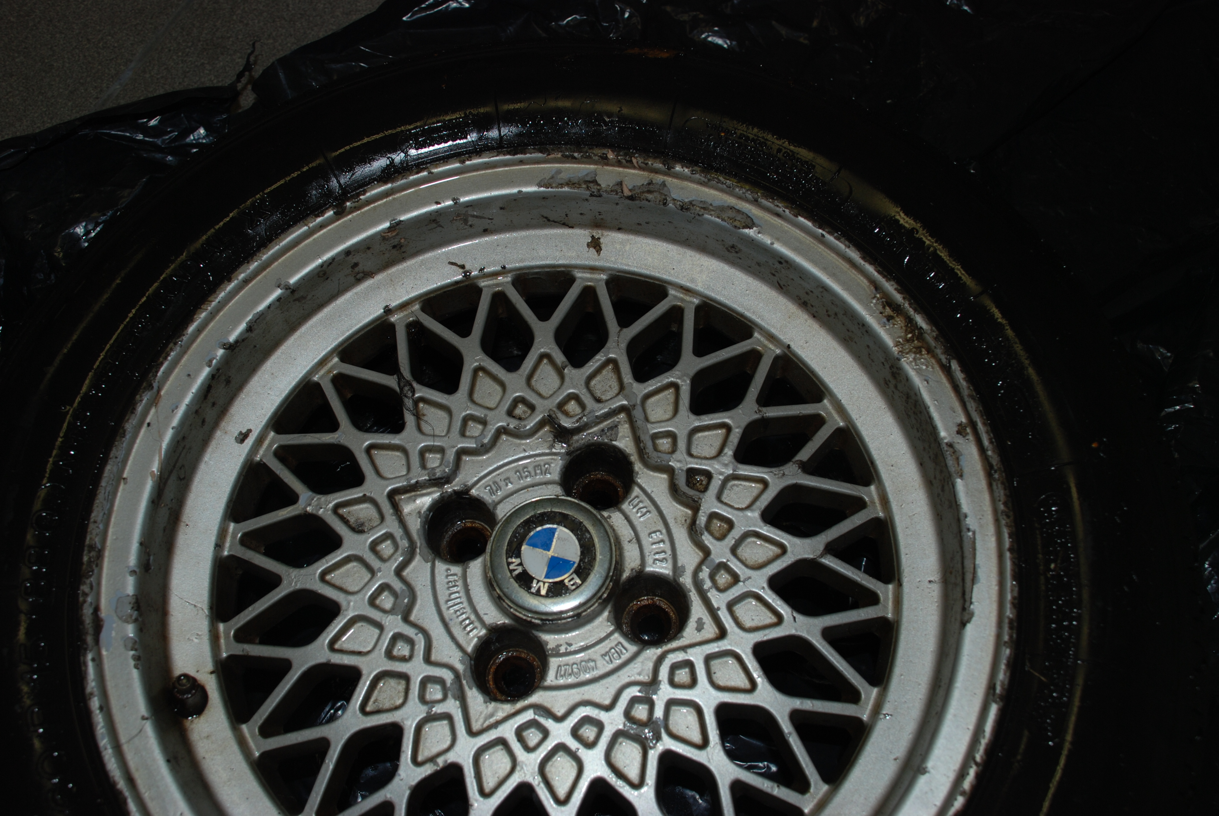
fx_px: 1322
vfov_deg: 34.3
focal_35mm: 39
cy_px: 408
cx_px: 610
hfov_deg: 49.5
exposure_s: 1/60
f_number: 5.6
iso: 100
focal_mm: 26
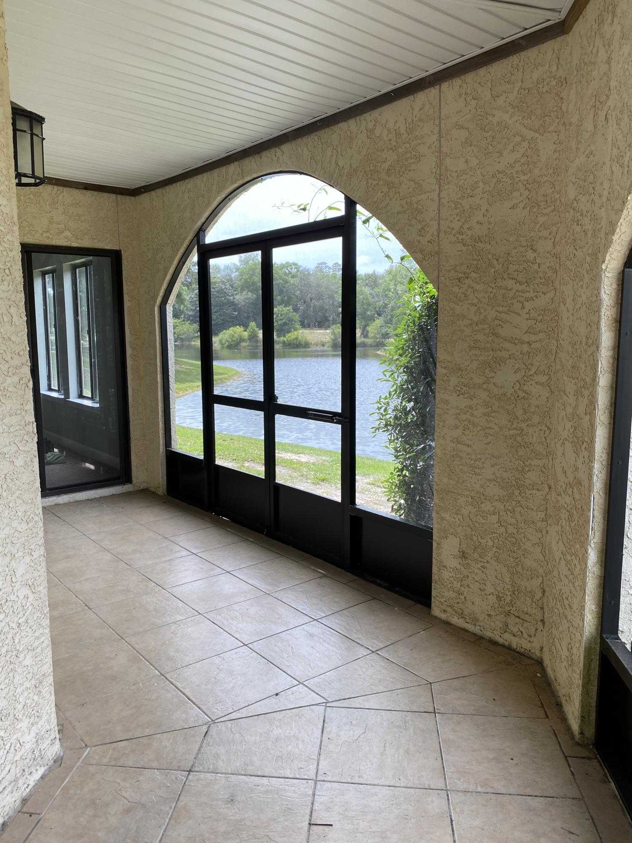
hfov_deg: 53.1
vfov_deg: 67.3
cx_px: 316
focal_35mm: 26
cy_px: 422
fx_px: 633
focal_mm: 4.25
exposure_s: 1/283
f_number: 1.8
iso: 32
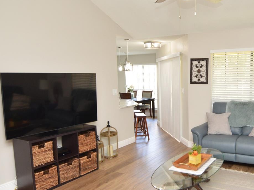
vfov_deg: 46.7
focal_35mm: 30
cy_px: 110
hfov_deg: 58.4
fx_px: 220
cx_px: 172
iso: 450
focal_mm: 12
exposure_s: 1/60
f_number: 4
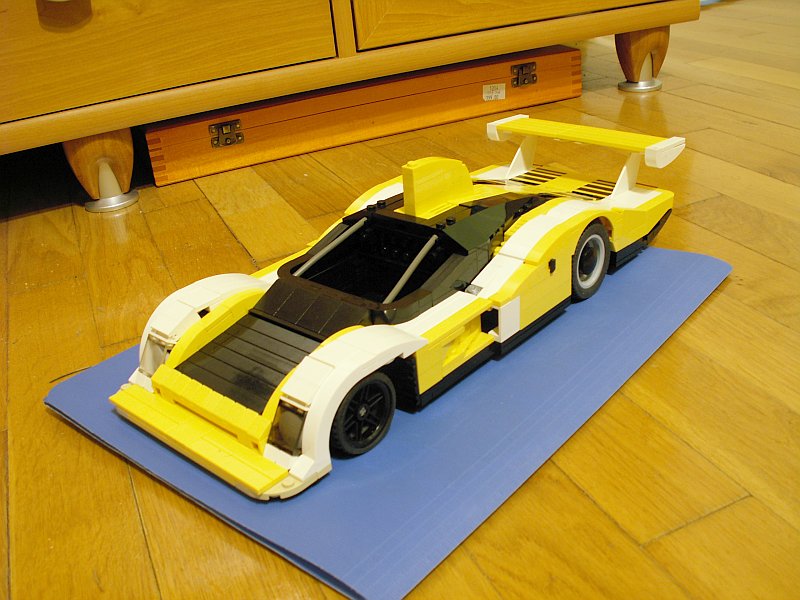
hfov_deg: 52.6
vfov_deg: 40.7
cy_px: 300
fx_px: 809
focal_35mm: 35
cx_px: 400
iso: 50
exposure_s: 2.5
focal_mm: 5.86
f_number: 3.2
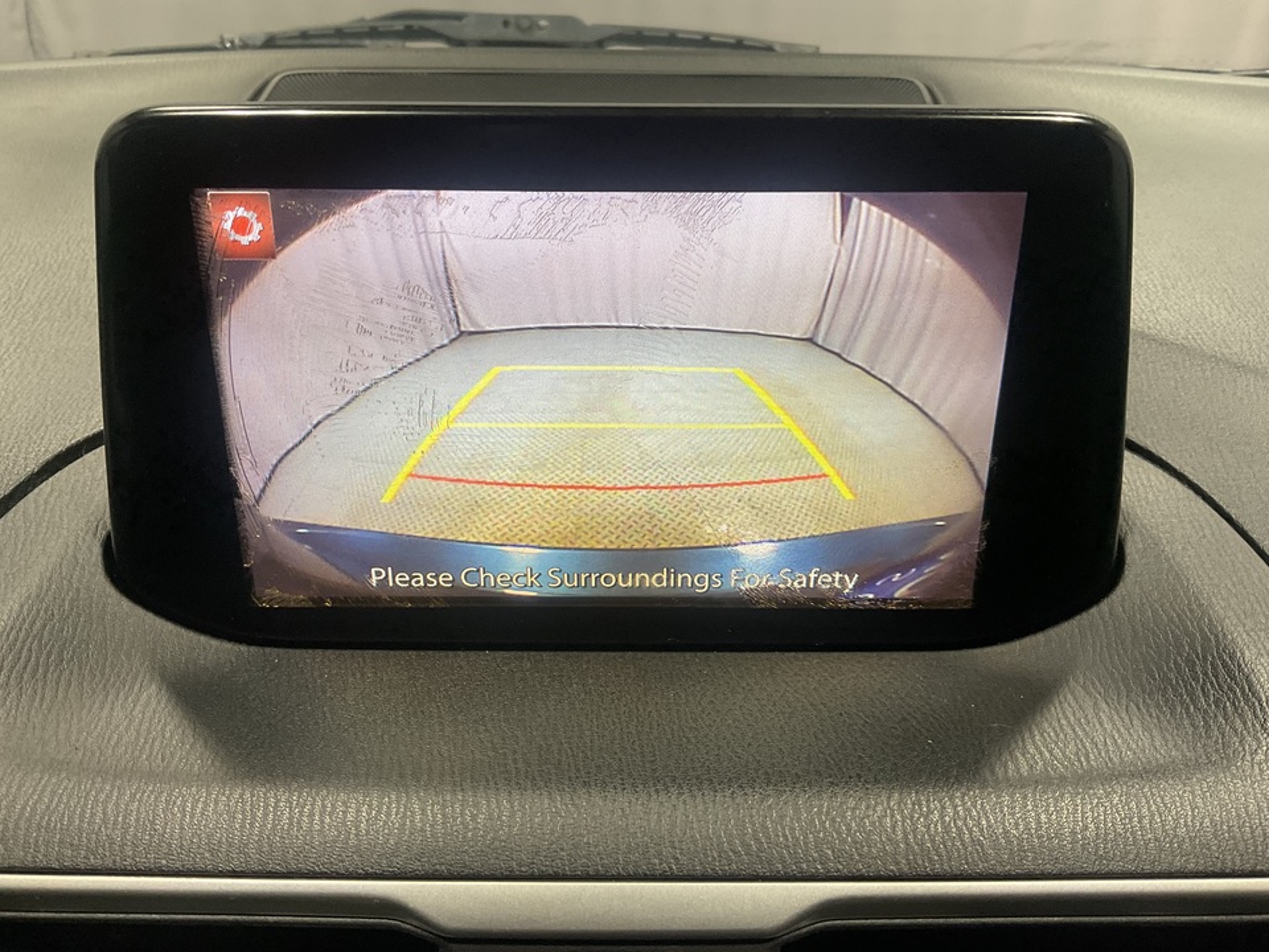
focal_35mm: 29
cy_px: 476
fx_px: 1063
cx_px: 634
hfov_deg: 61.7
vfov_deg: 48.2
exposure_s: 1/60
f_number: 1.8
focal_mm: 3
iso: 50
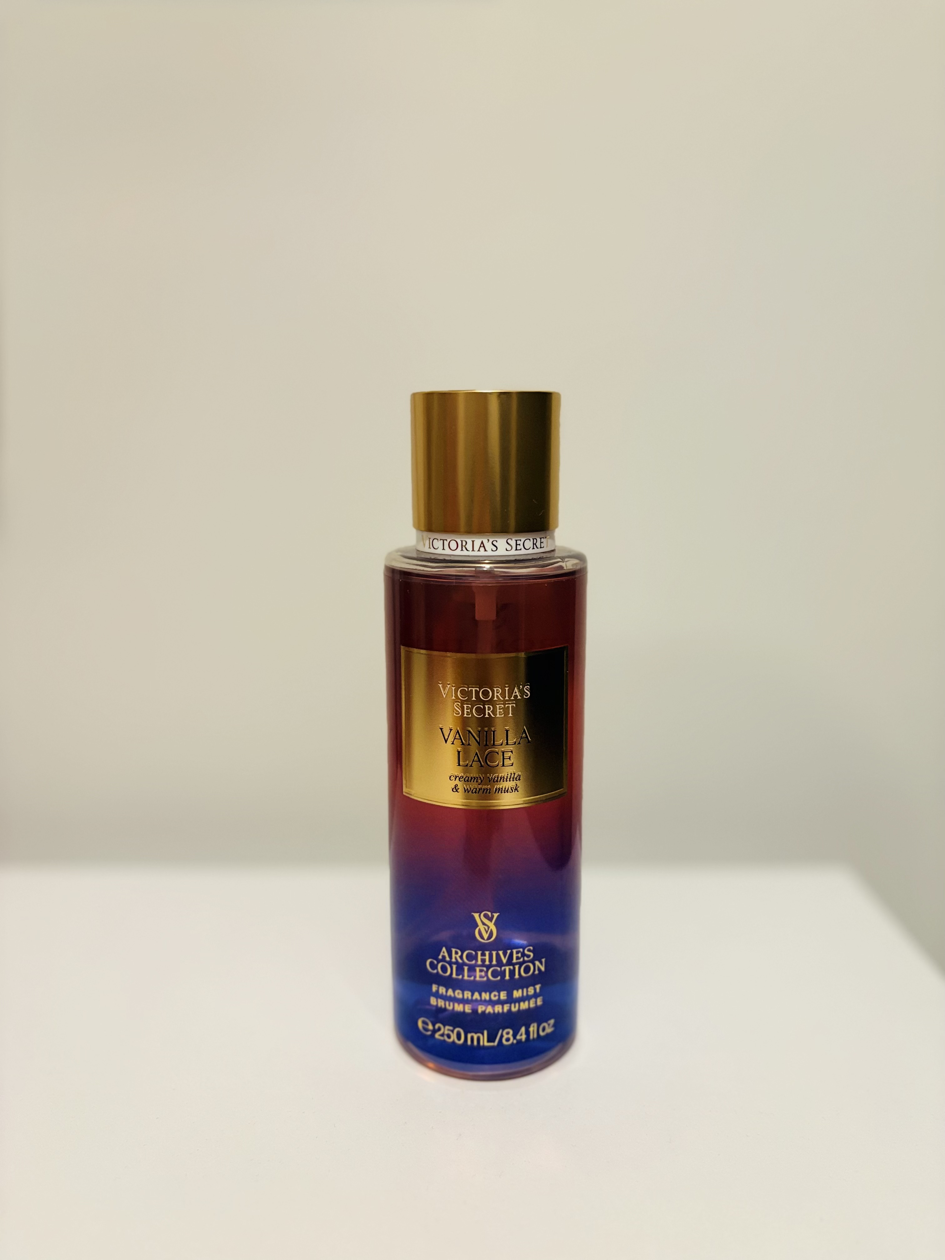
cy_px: 630
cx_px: 472
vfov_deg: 67.3
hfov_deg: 53.1
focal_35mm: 26
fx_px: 946
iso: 400
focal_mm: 5.96
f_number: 1.6
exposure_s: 1/60
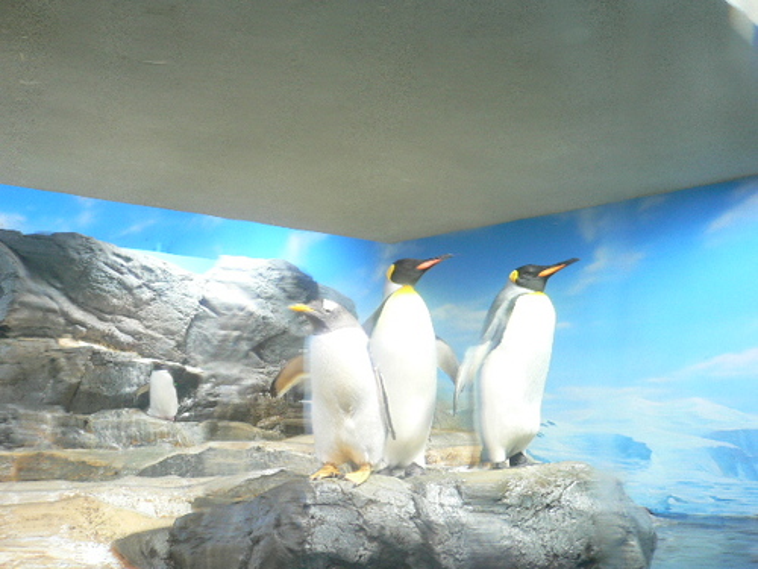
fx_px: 898
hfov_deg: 45.8
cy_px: 284
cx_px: 379
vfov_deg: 35.1
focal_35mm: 41
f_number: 3.1
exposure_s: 1/13
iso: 100
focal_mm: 6.8
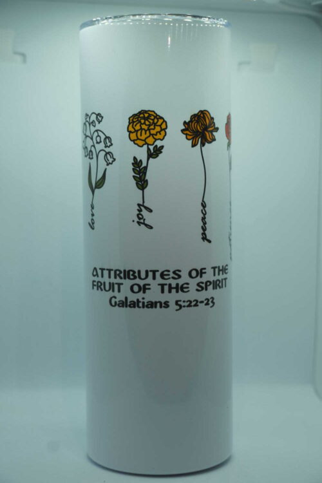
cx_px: 161
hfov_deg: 21.1
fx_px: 865
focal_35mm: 64
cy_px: 242
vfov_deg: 31.2
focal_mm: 43
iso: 100
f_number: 5.6
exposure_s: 1/100
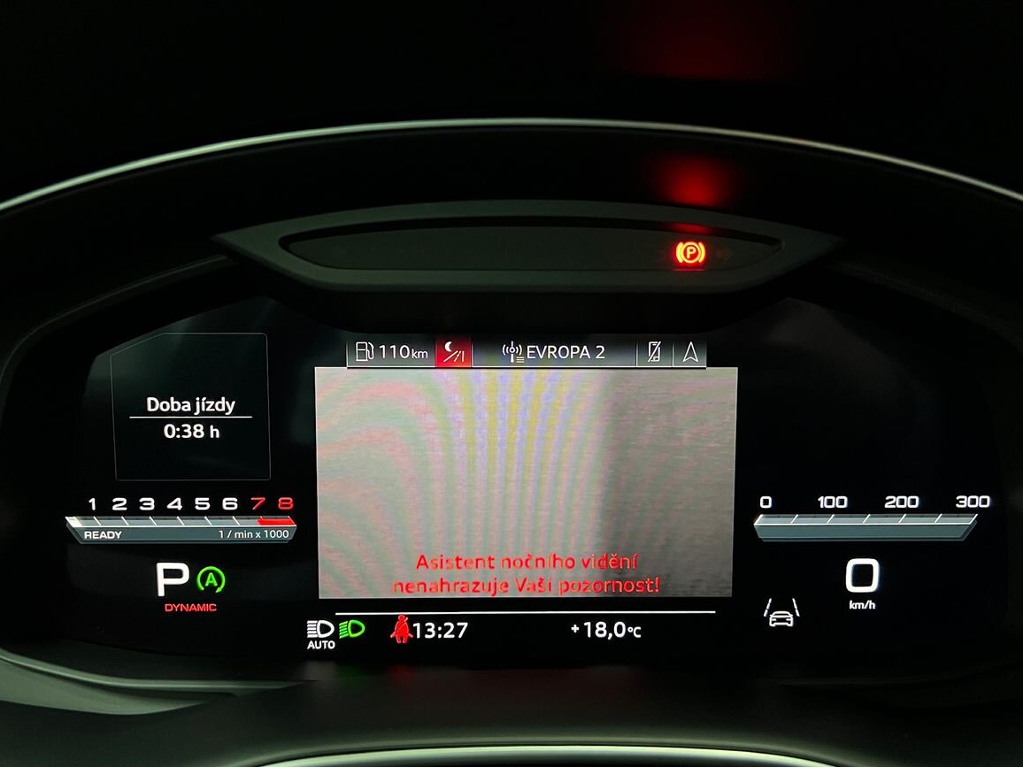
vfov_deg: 51.4
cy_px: 378
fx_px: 798
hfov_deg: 65.3
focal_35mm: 27
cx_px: 516
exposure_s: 1/43
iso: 500
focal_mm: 5.7
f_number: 1.5
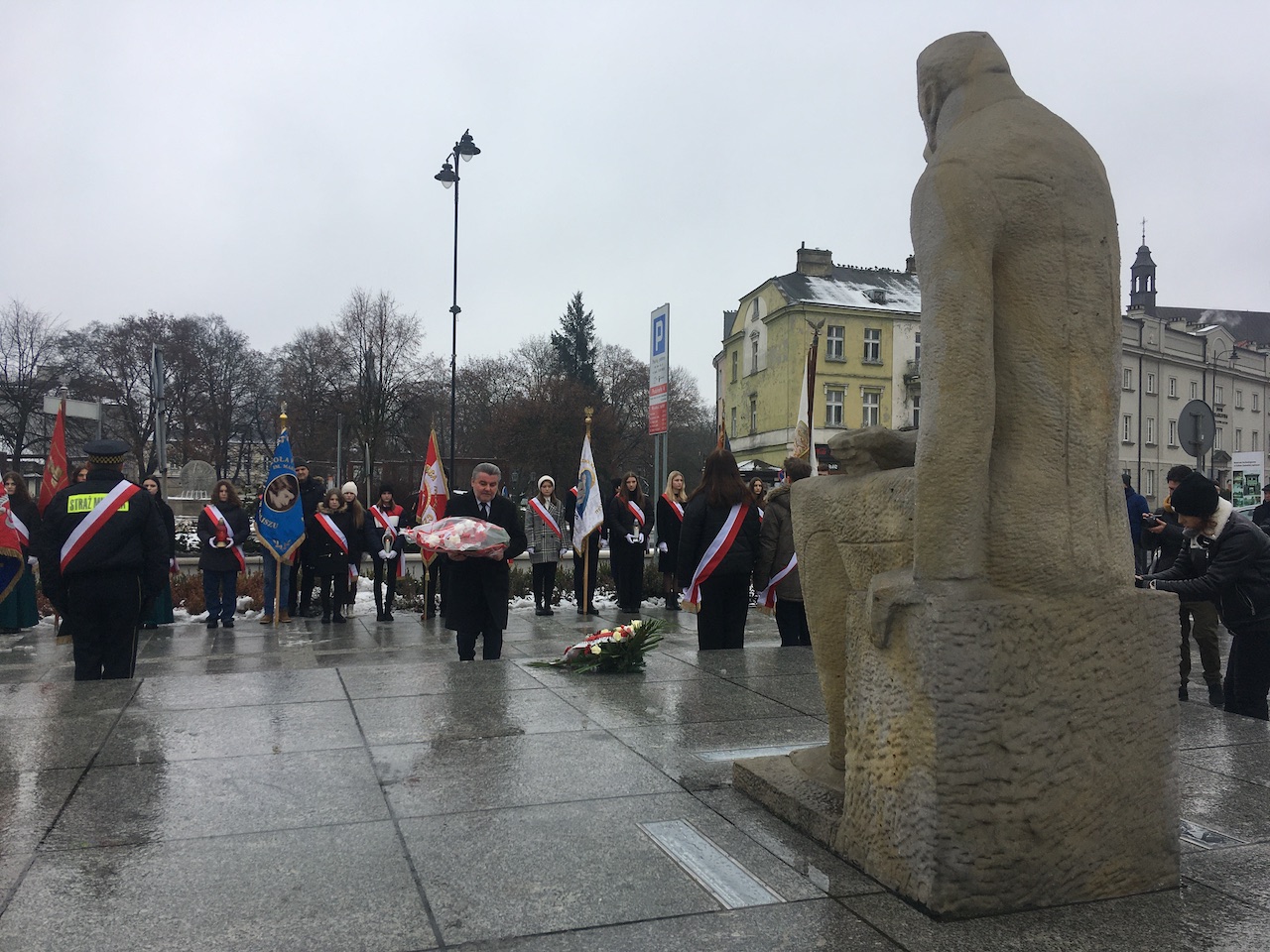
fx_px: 1064
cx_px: 635
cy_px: 476
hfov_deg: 61.7
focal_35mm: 29
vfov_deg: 48.2
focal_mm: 4.15
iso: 25
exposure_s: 1/392
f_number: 2.2
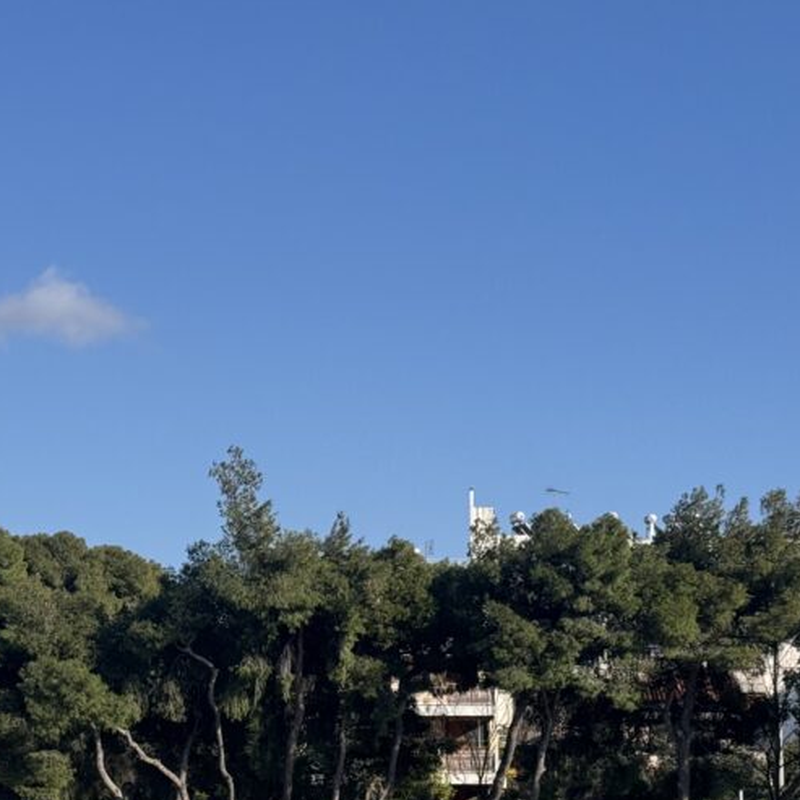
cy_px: 642
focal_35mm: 92
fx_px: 2406
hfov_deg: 18.7
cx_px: 148
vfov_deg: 18.7
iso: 64
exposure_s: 1/4310
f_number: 1.78
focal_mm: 6.76
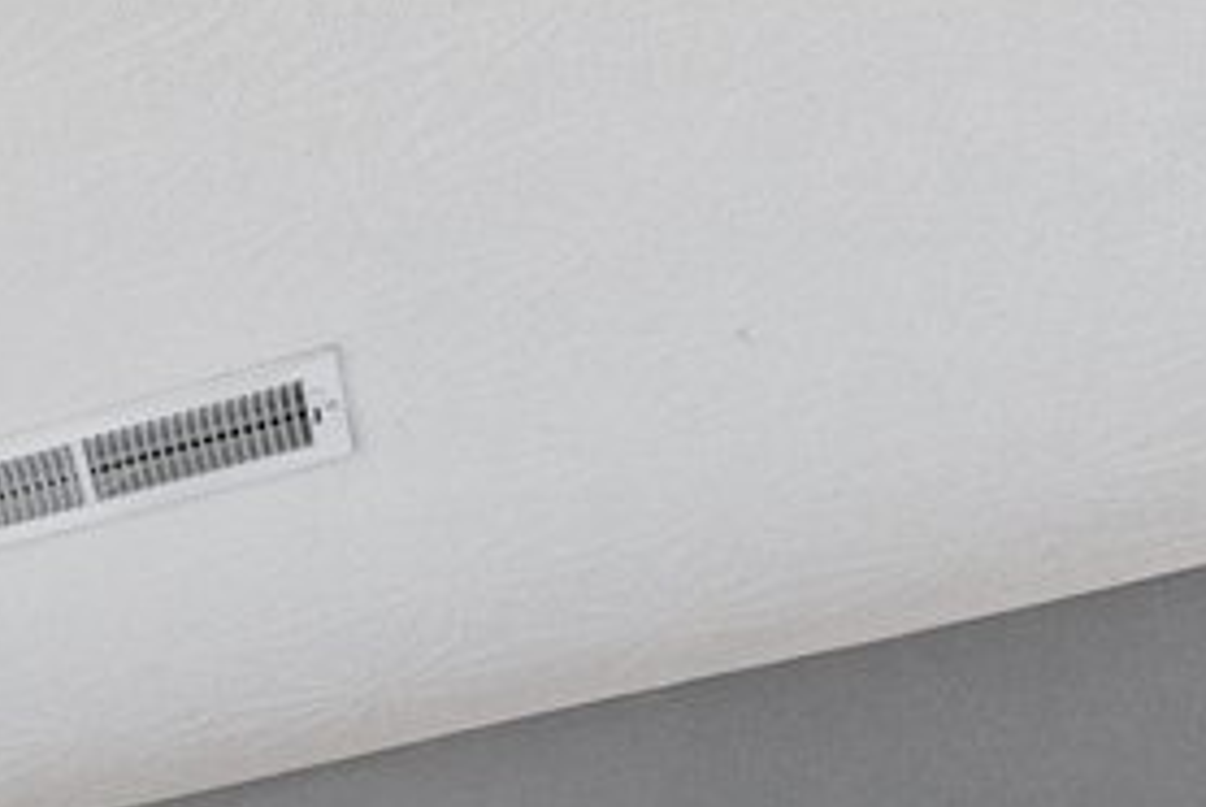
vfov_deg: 10.5
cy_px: 2217
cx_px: -2881
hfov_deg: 10.0
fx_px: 3454
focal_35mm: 103
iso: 400
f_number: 7.1
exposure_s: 1/2.5
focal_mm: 14
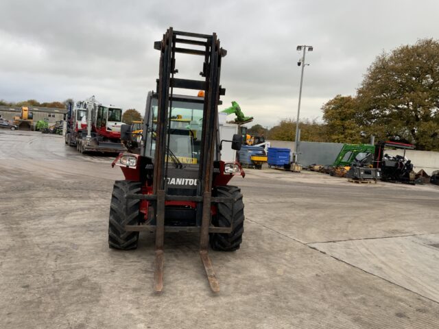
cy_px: 164
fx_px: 368
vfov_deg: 48.2
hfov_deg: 61.7
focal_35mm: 29
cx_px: 220
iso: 20
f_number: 1.8
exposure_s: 1/122
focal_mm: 3
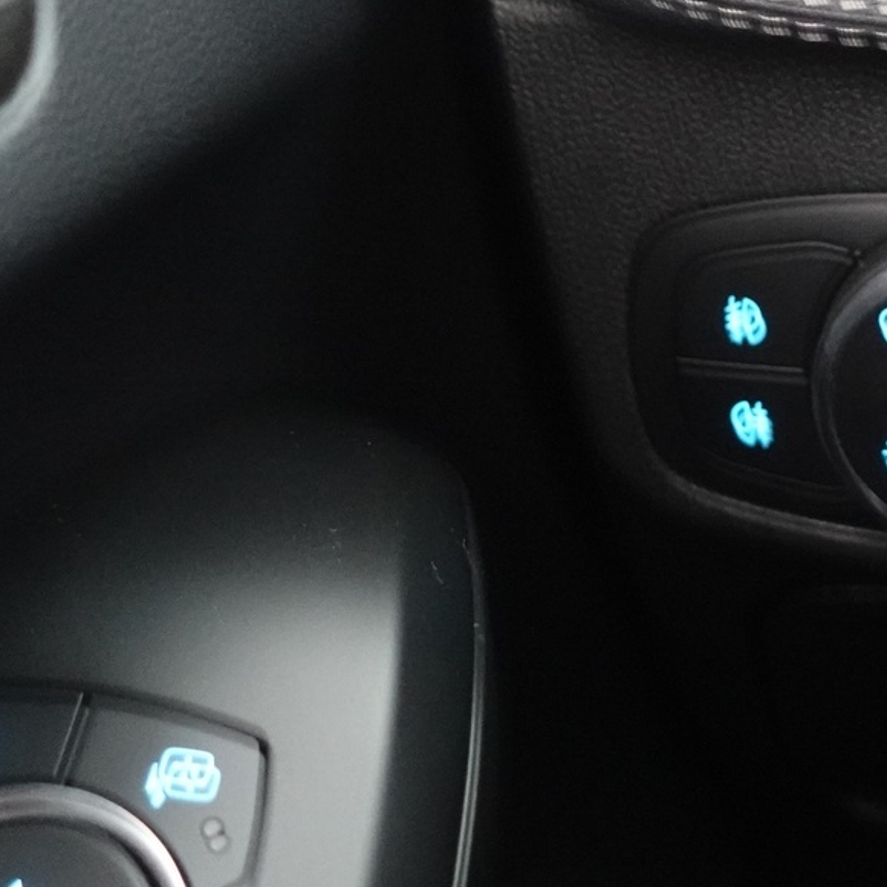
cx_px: 837
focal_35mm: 76
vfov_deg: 22.7
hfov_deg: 22.1
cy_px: 355
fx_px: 2203
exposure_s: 1/8
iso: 3200
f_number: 2.8
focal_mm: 12.27
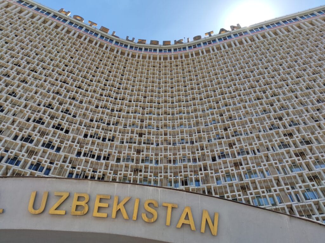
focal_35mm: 24
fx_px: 225
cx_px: 162
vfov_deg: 56.8
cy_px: 122
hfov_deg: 71.6
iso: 50
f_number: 1.69
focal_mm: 6.72
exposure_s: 1/2095
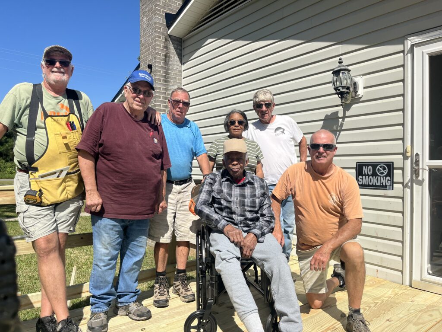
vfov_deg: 53.1
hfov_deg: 67.3
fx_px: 332
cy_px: 166
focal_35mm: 26
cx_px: 221
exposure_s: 1/4149
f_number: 1.6
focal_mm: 5.1
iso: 50
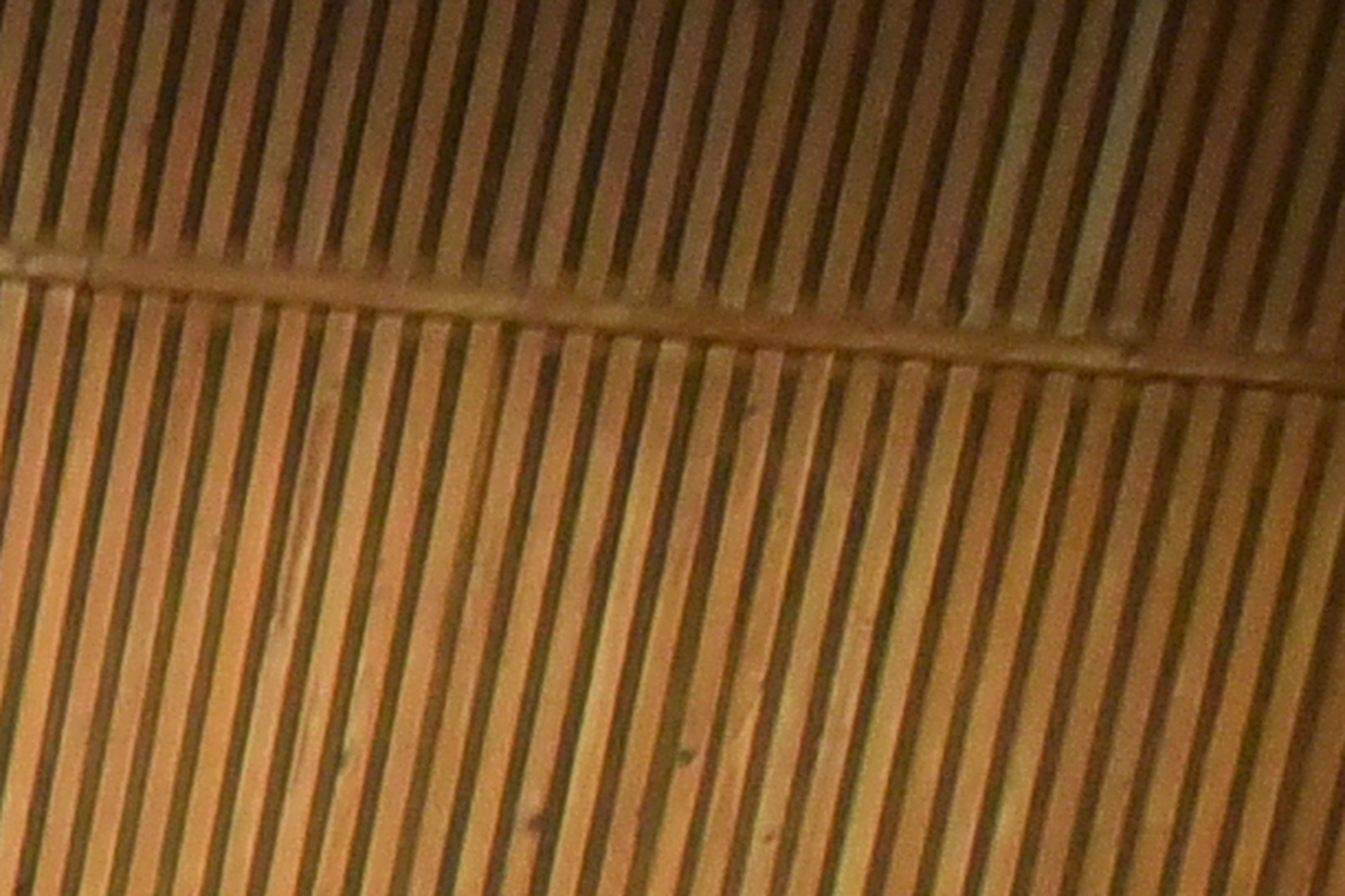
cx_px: -3558
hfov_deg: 8.3
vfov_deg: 6.8
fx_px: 6612
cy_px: 2886
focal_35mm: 177
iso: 4000
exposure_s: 1/160
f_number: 5
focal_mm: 24
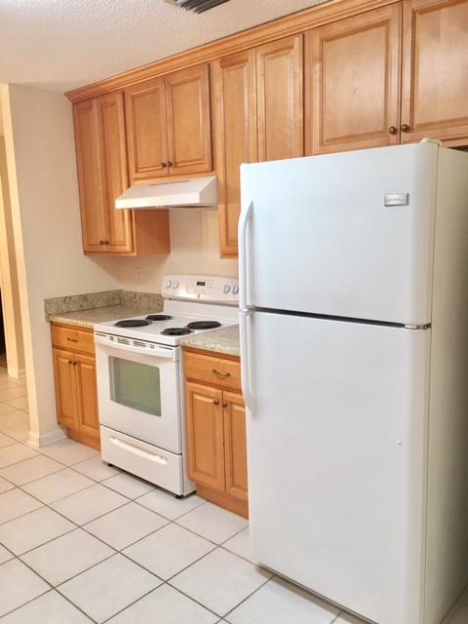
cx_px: 234
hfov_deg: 48.2
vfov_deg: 61.7
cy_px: 312
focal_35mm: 29
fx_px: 523
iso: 40
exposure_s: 1/15
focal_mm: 4.15
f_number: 2.2
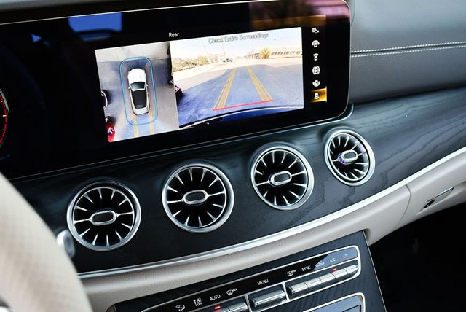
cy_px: 156
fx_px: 466
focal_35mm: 36
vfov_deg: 36.9
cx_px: 233
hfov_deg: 53.1
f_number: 3.5
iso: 640
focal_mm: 18
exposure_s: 1/250
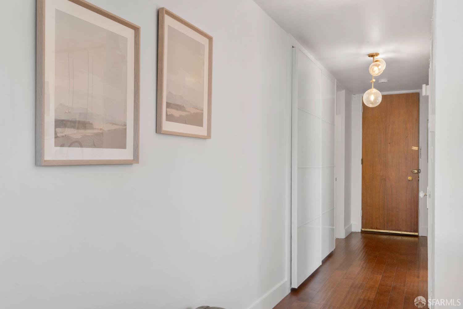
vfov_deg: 42.3
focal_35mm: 31
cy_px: 154
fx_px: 399
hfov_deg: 60.3
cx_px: 232
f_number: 16
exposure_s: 1/3
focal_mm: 31
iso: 320
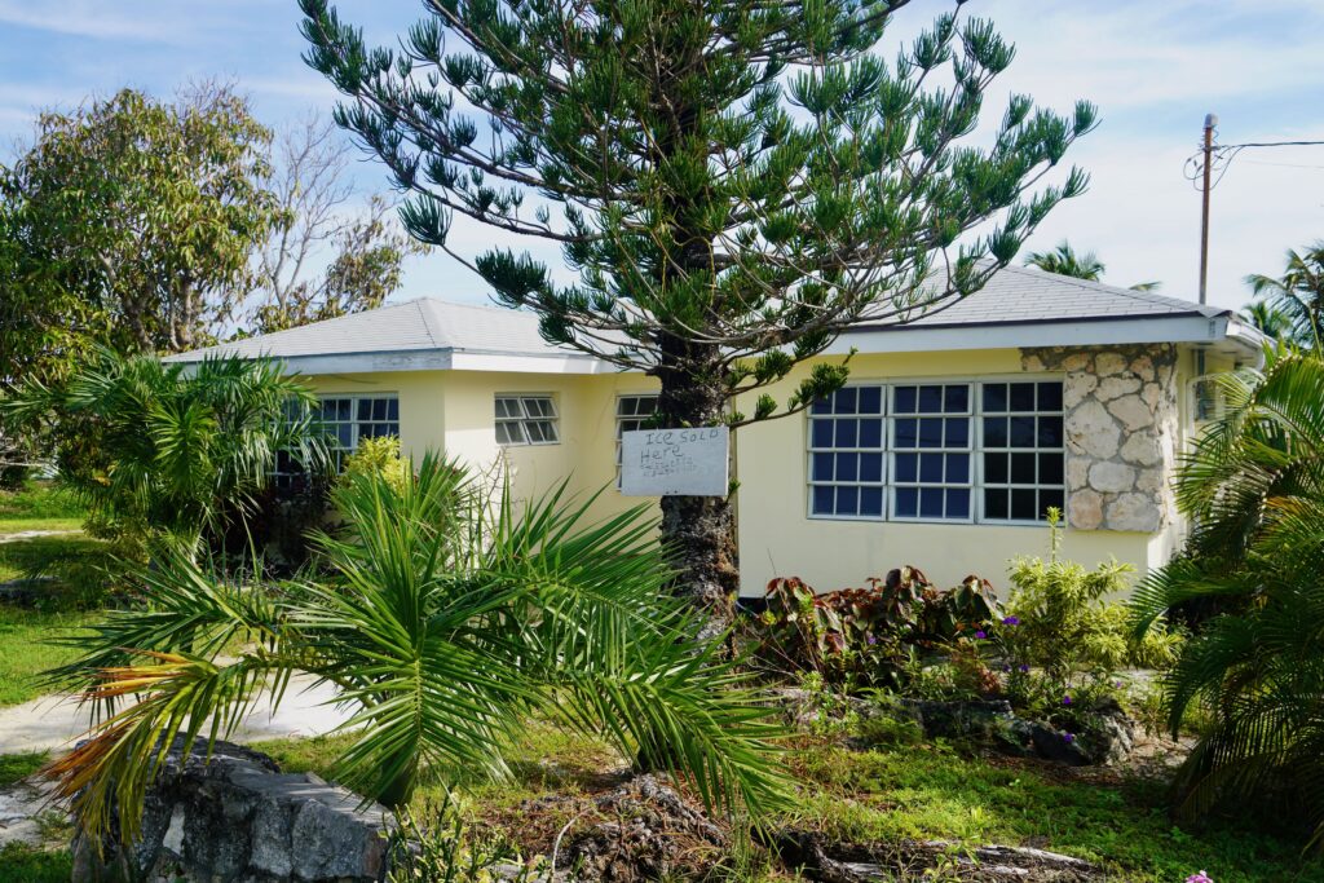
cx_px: 662
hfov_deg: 58.7
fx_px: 1177
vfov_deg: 41.1
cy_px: 442
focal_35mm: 32
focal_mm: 32
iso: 100
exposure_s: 1/125
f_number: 9
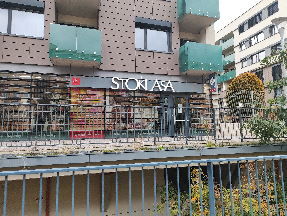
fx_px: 199
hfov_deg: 71.6
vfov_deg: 56.8
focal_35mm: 24
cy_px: 108
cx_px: 144
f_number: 1.89
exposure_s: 1/100
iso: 146
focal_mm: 5.89
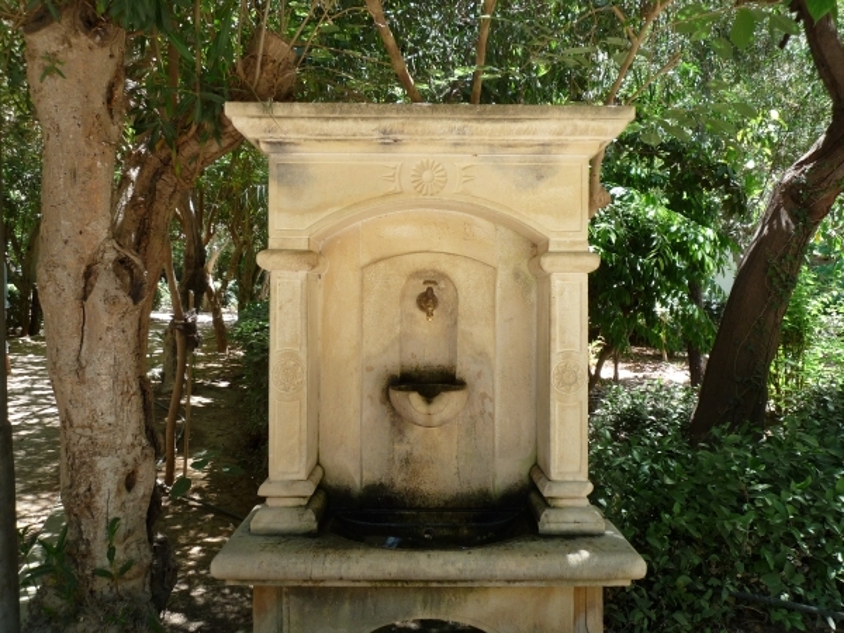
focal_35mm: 25
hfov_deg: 69.4
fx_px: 610
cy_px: 316
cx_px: 422
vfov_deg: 54.9
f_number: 2.8
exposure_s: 1/125
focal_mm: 4.4
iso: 100
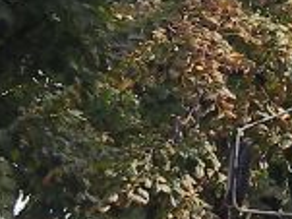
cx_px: 538
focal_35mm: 428
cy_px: 331
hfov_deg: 4.6
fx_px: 3607
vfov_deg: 3.5
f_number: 3.7
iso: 50
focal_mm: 10.5
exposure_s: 1/190
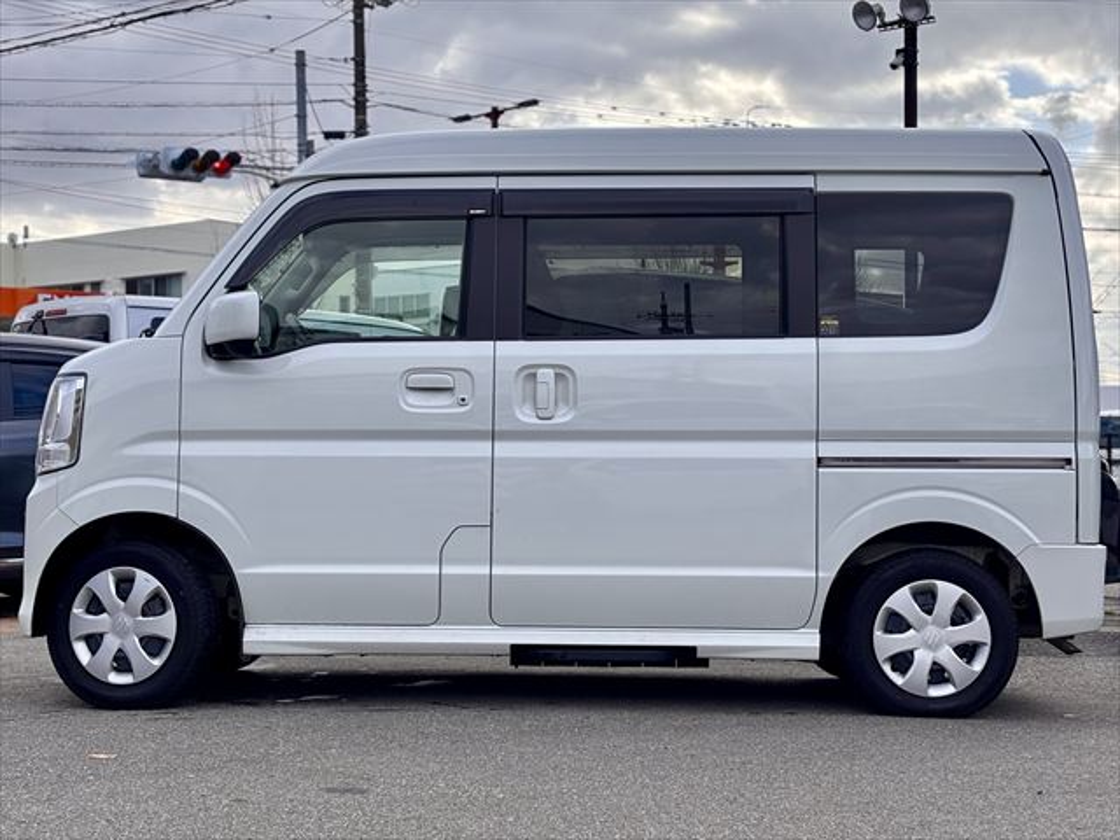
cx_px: 560
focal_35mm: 52
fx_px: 1682
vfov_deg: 28.0
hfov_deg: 36.8
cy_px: 420
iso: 32
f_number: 1.6
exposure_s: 1/1667
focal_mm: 5.96
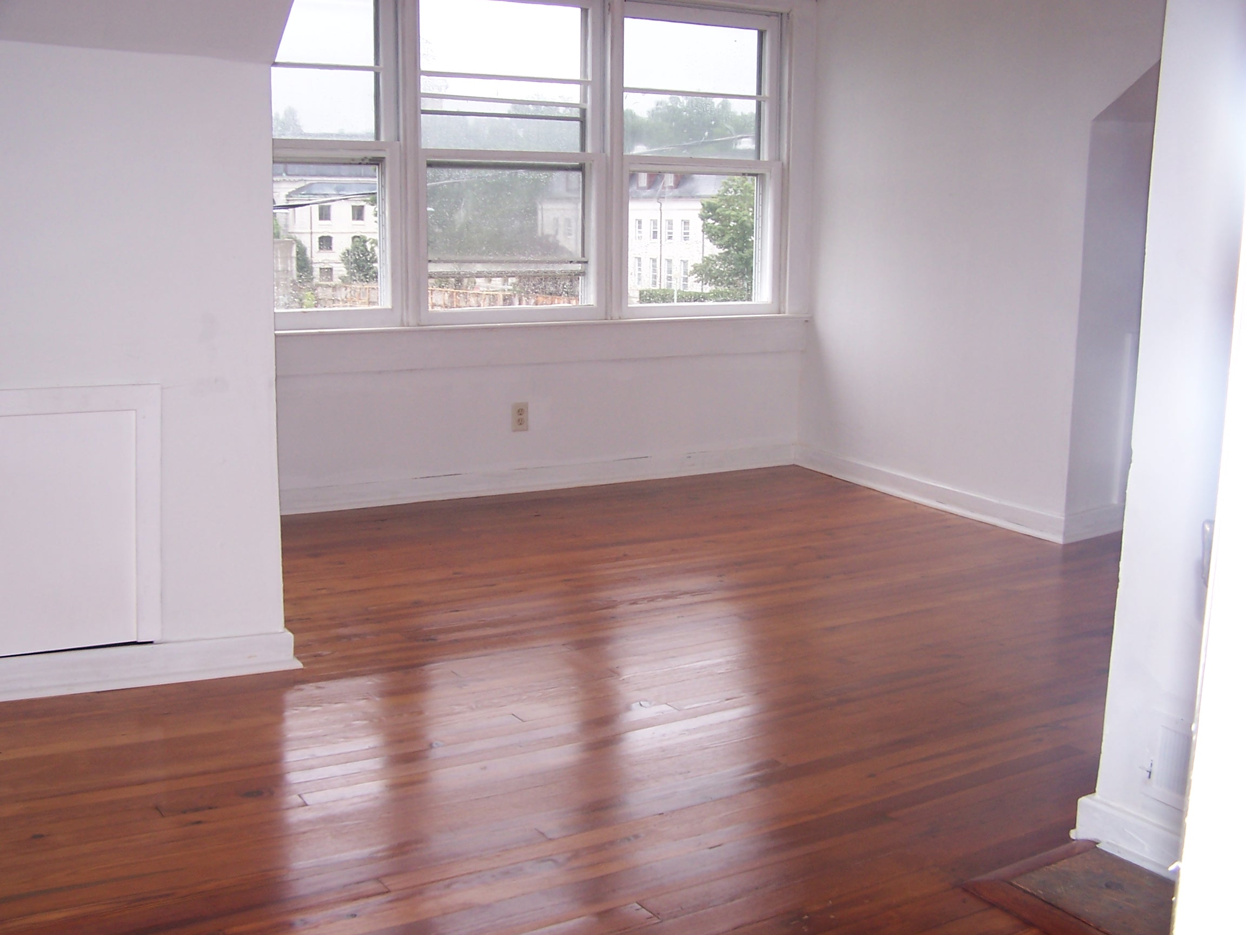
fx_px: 1368
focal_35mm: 38
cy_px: 468
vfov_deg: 37.7
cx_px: 623
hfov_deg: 49.0
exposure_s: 1/60
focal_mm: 6.3
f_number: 2.8
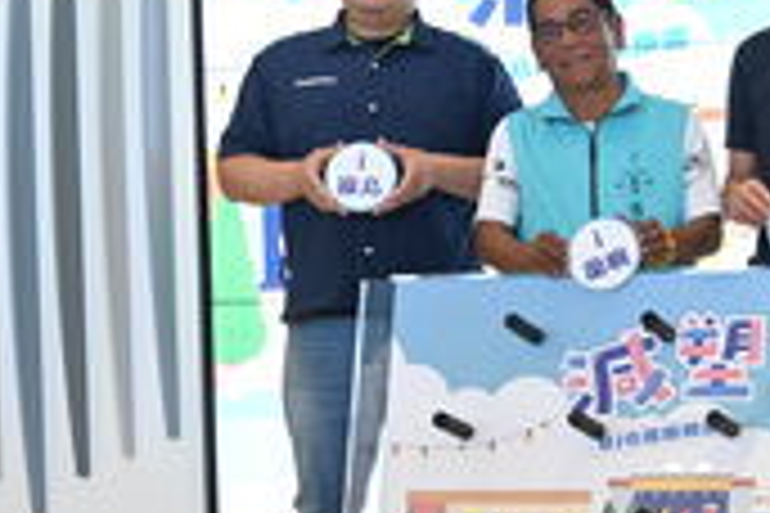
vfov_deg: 15.3
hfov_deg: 22.0
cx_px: 770
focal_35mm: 89
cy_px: 351
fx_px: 1903
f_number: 5
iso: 2200
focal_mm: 38
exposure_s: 1/125
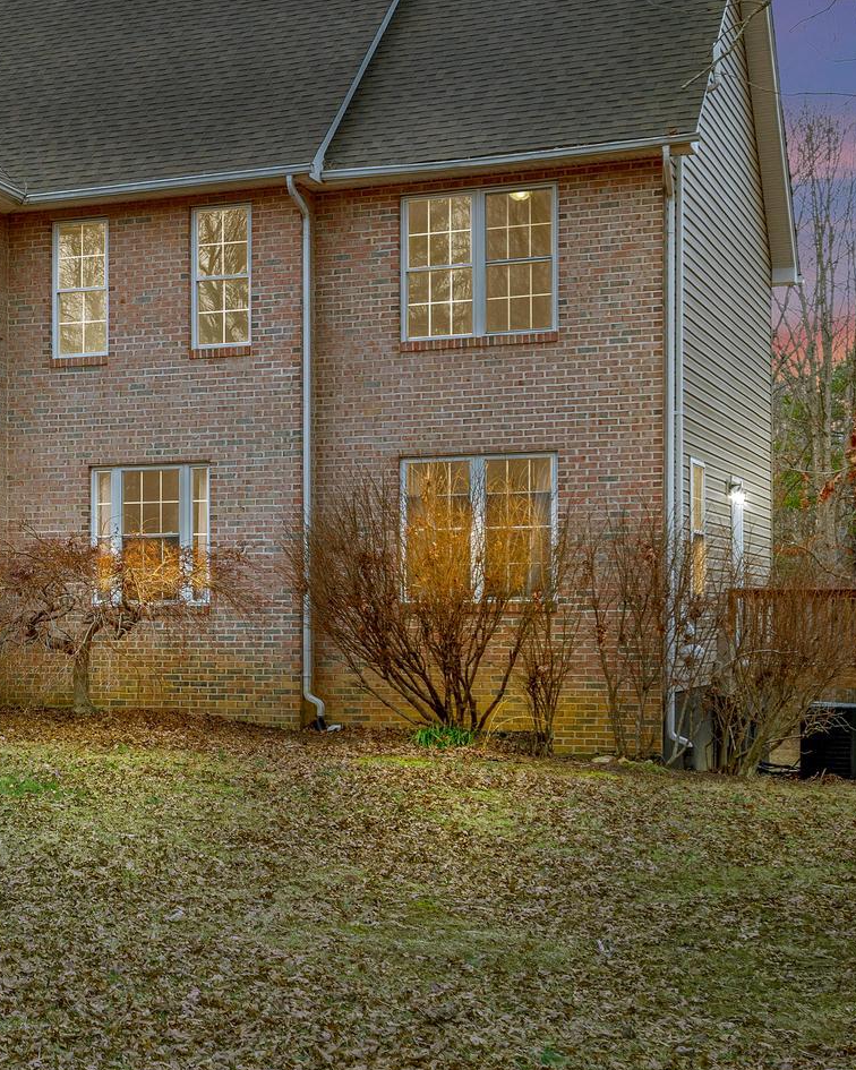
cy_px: 405
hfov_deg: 23.7
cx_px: -35
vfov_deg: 30.8
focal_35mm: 61
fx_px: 1932
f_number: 5.6
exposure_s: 1/250
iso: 125
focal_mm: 30
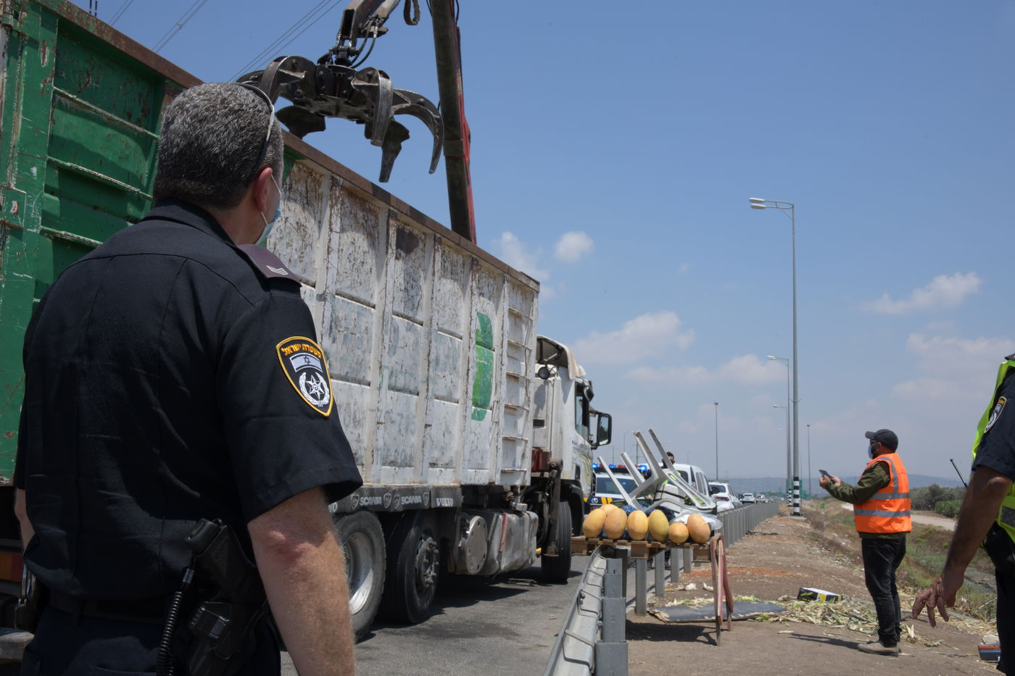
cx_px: 508
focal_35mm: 35
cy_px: 338
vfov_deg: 37.8
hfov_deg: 54.4
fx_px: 987
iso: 560
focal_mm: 35
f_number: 22
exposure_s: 1/250
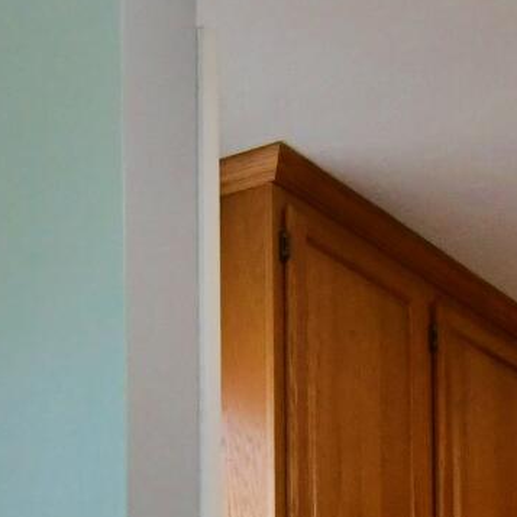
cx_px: 442
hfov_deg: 17.2
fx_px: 1690
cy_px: 944
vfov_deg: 15.0
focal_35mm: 100
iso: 3600
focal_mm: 14
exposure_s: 1/500
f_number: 9
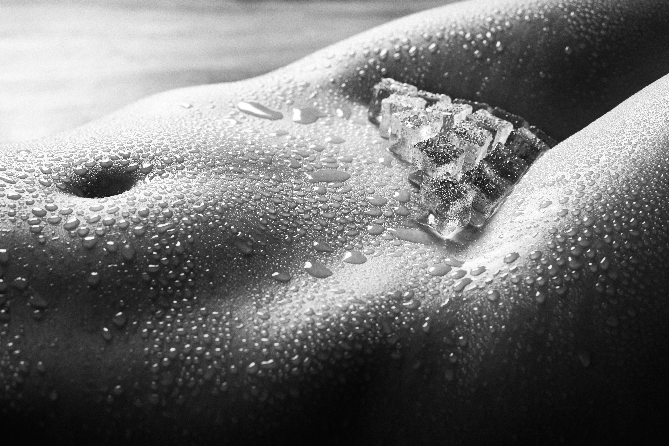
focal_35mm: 50
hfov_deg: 39.6
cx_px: 334
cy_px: 223
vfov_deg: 27.0
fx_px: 929
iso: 160
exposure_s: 1/125
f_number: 7.1
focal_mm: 50
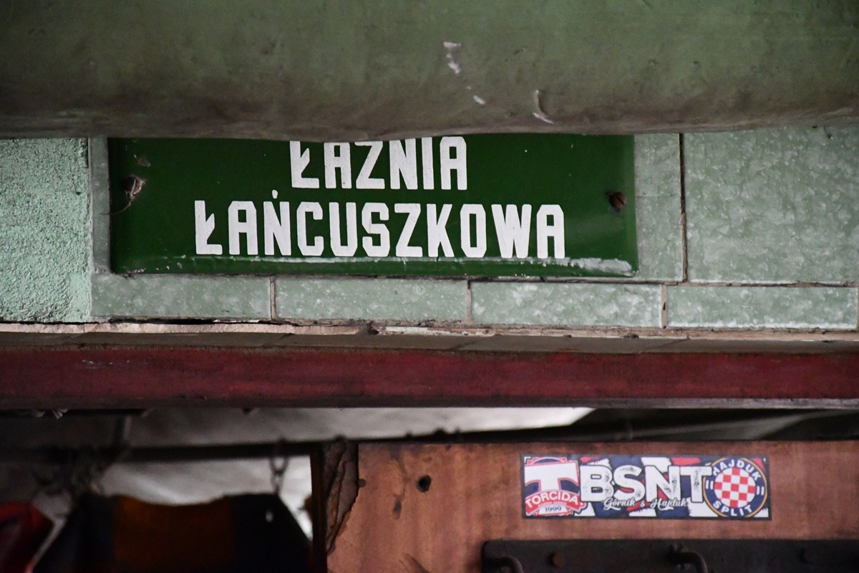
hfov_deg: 9.8
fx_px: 5010
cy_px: 286
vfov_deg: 6.5
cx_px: 430
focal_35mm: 210
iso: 12800
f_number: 5.6
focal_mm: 140
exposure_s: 1/80
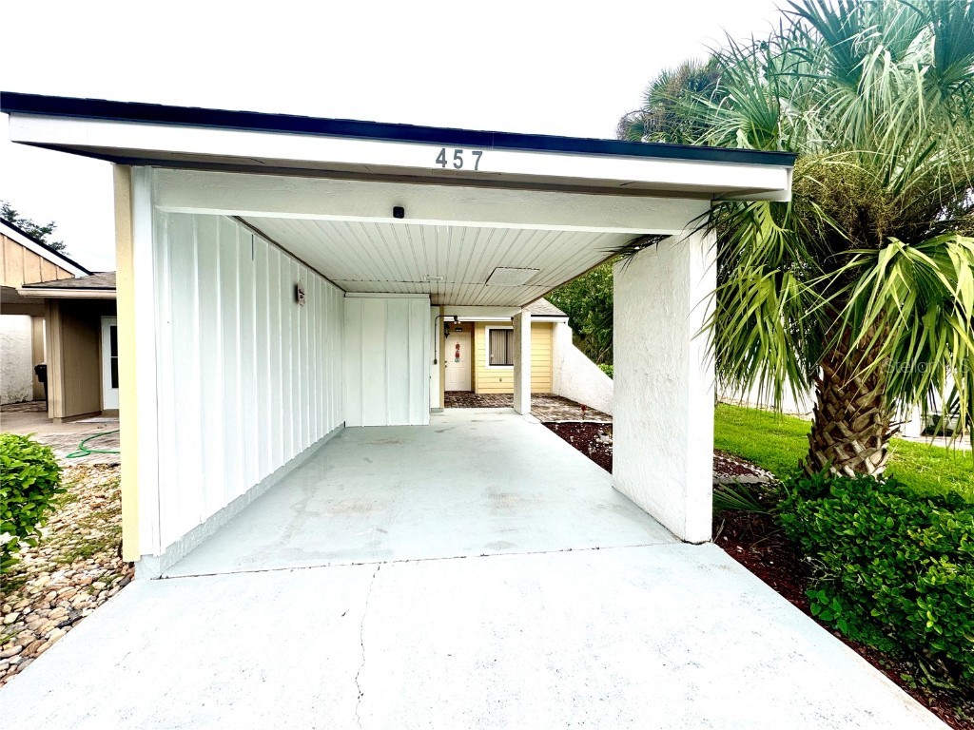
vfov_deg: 85.7
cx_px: 487
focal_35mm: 14
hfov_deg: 102.1
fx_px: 394
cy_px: 365
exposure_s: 1/116
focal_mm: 2.22
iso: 40
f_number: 2.2
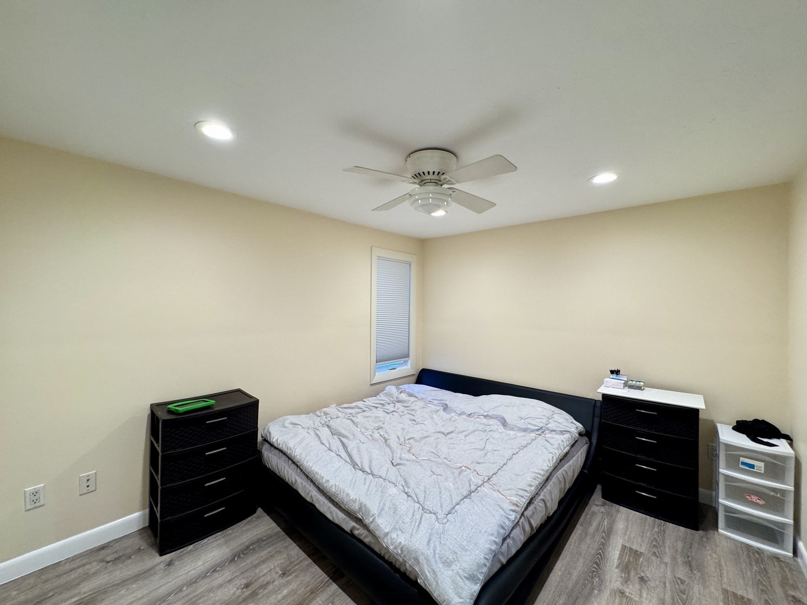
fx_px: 326
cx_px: 404
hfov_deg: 102.1
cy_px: 302
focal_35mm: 14
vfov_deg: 85.7
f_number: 2.2
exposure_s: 1/60
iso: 200
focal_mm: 2.22
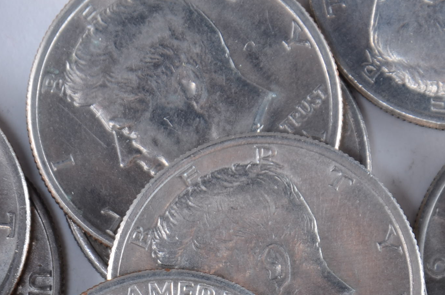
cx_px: 260
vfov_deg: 3.2
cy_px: 315
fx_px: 5259
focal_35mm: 426
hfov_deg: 4.8
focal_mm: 105
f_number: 8
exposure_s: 1/160
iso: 100
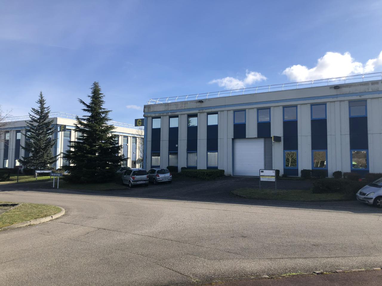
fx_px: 309
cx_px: 191
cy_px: 143
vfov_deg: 49.7
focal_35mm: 28
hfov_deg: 63.4
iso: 20
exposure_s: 1/1919
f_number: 1.8
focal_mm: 3.99
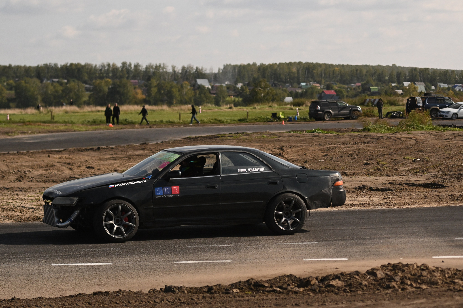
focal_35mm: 105
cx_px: 232
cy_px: 154
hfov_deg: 19.5
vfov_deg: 13.0
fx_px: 1350
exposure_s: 1/32000
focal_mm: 70
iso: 1250
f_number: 2.8
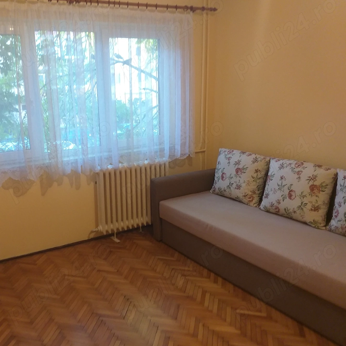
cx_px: 115
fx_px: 362
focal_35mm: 32
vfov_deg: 51.1
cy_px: 168
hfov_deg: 50.2
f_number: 1.7
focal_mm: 3.93
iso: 100
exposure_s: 1/50
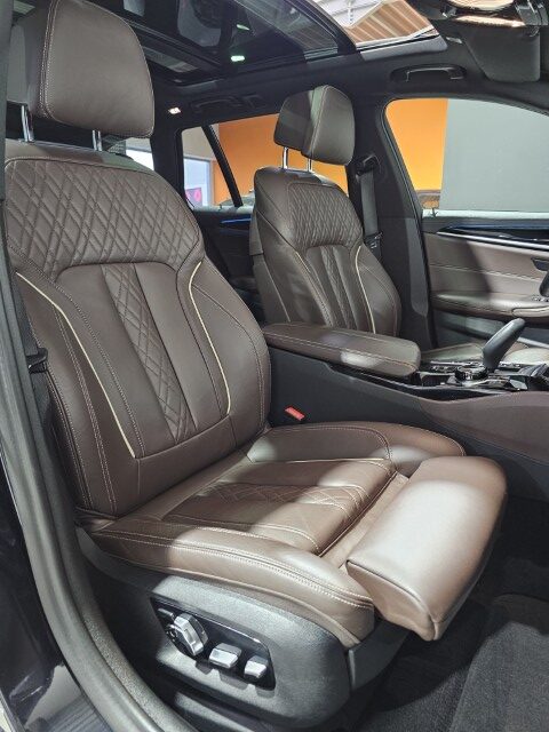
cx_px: 274
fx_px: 486
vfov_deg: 73.9
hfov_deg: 58.9
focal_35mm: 23
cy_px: 366
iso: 640
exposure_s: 1/25
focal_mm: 6.3
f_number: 1.7
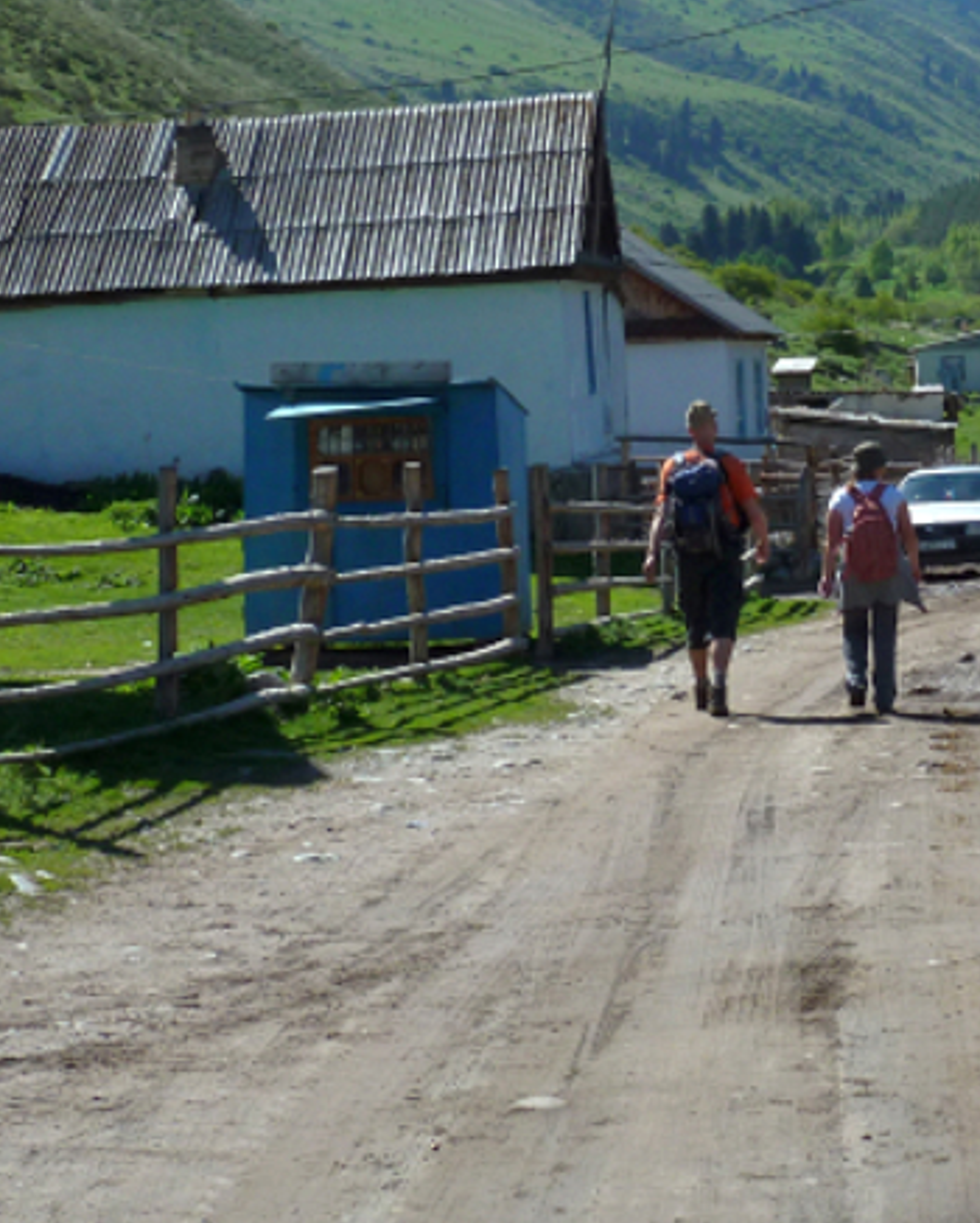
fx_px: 3478
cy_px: 215
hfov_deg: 15.5
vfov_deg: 19.7
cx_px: 1123
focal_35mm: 96
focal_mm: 6.9
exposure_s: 1/400
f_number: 4.5
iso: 80
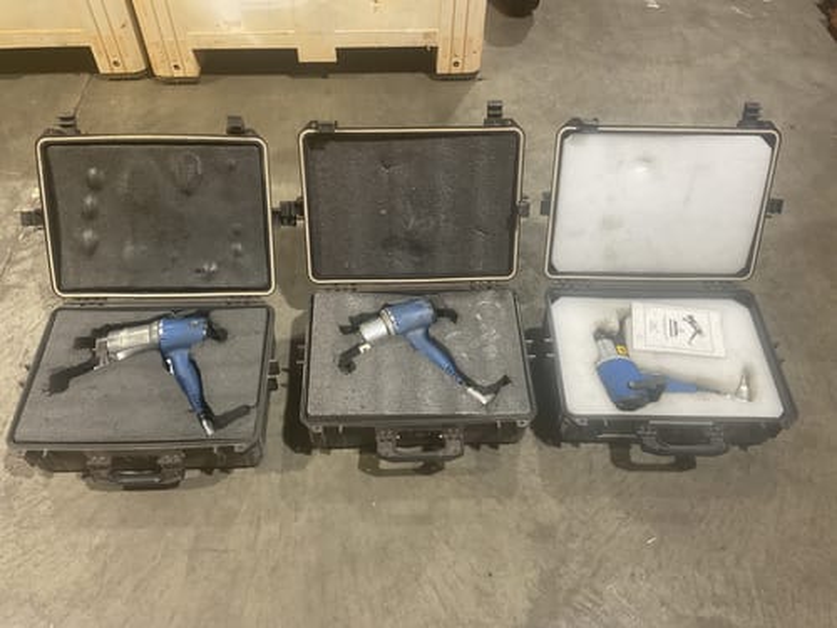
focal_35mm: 29
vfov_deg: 48.2
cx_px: 418
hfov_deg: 61.7
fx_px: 701
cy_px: 314
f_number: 1.8
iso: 64
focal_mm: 3
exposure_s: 1/50
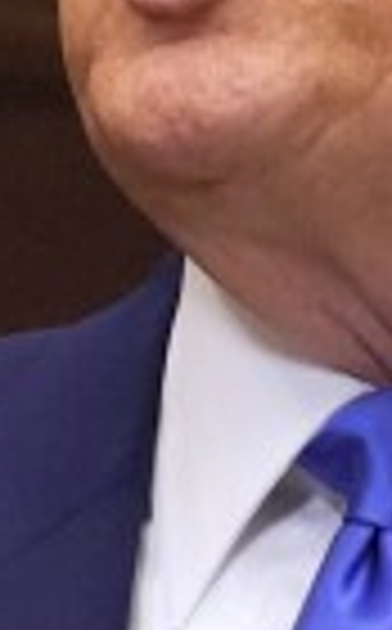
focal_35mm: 823
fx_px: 14126
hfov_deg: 1.6
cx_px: 653
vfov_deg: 2.5
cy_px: 1406
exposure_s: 1/400
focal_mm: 76
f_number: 2.8
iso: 5000
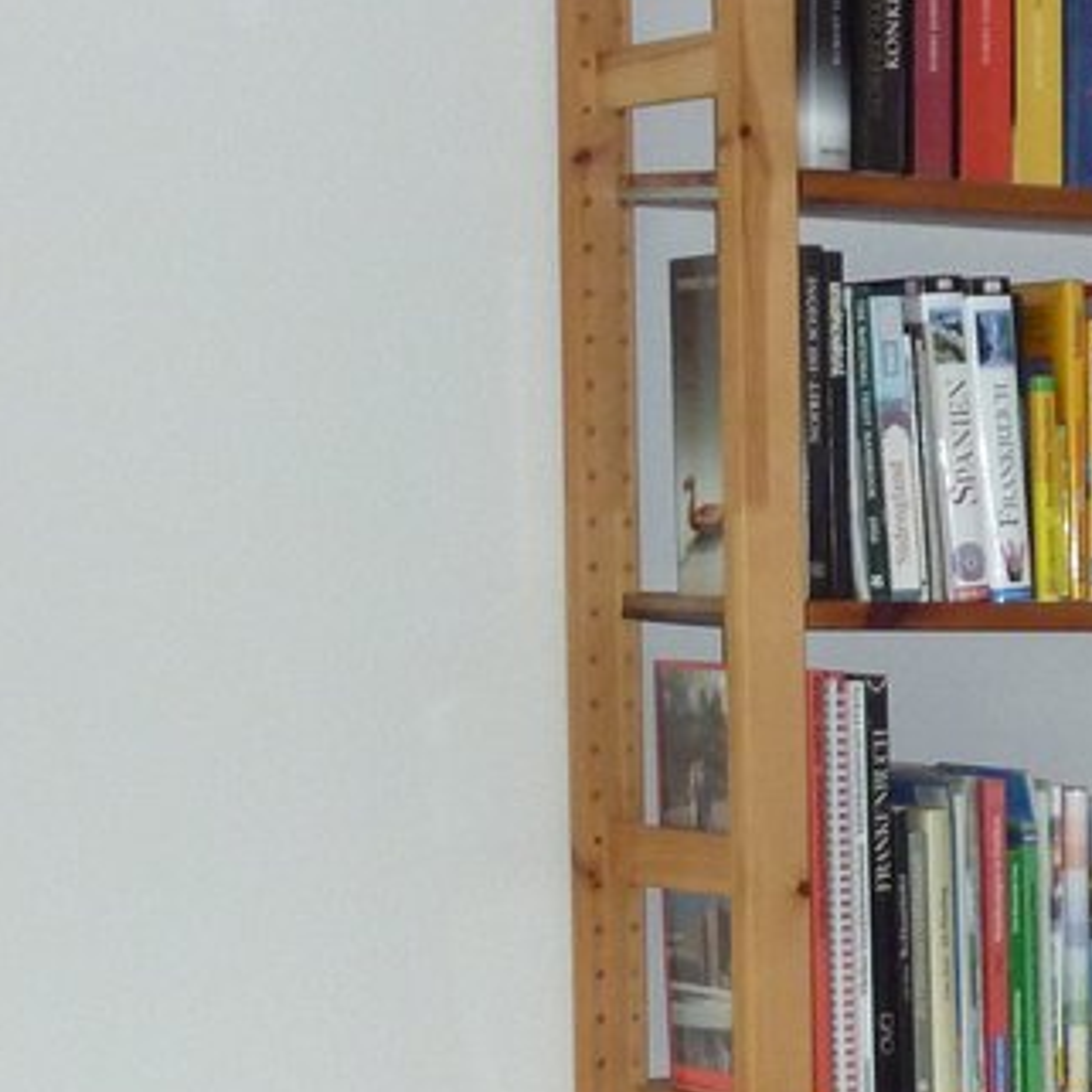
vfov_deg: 13.1
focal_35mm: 132
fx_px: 4711
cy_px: 1031
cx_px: 2011
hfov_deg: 12.1
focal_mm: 6.5
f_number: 3.6
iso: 320
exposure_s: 1/60
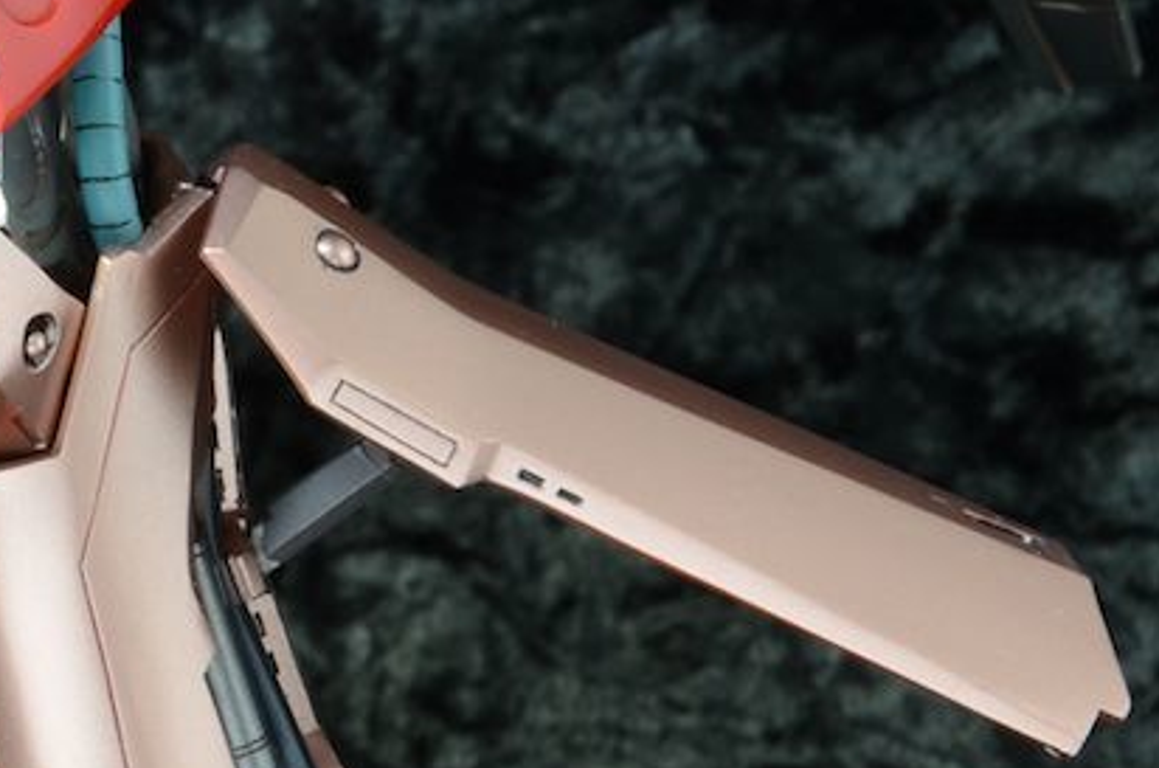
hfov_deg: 5.3
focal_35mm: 391
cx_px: -84
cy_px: 636
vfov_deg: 3.5
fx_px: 12571
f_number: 29
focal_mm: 105
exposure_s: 13
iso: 100
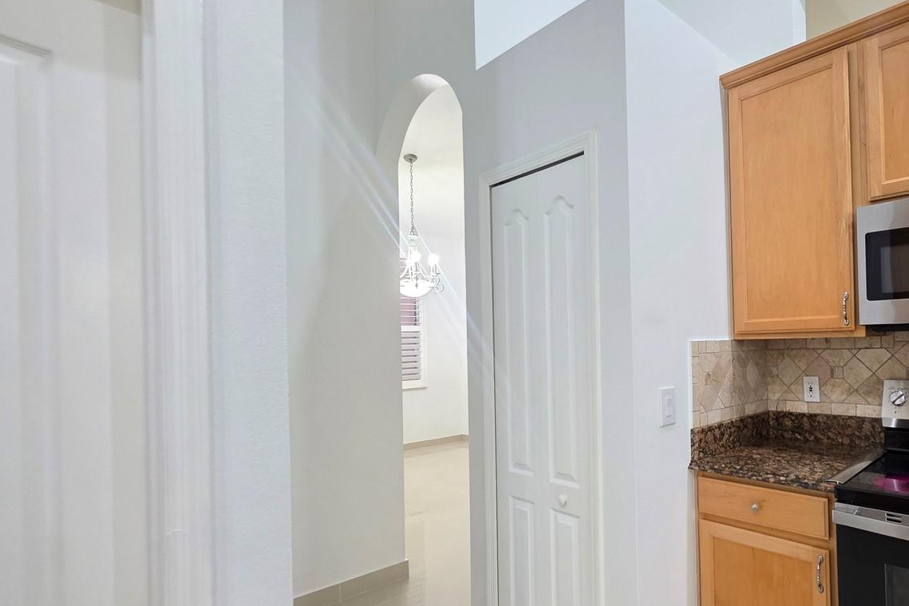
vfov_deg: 64.2
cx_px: 628
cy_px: 351
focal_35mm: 19
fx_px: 480
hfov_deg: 83.0
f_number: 1.9
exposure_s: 1/60
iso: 250
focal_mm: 2.2
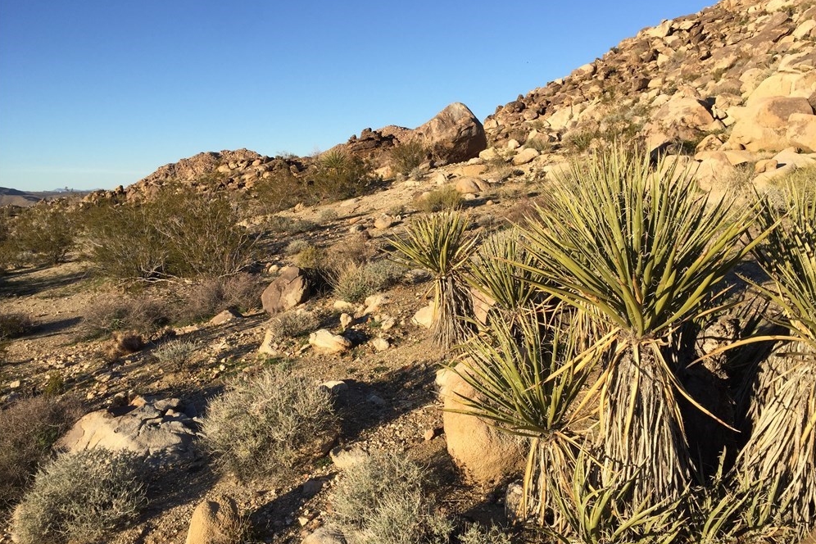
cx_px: 416
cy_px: 299
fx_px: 703
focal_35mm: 31
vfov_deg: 42.3
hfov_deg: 60.3
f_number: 2.2
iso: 32
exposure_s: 1/1276
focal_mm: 4.15
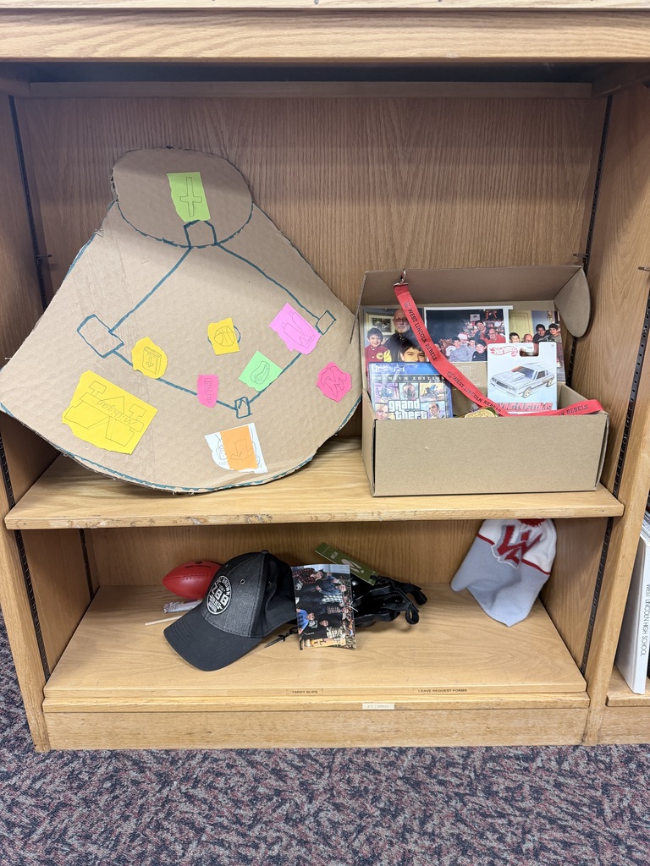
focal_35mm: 24
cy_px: 433
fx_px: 601
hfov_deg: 56.8
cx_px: 325
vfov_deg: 71.6
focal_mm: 6.76
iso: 200
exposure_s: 1/60
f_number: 1.78
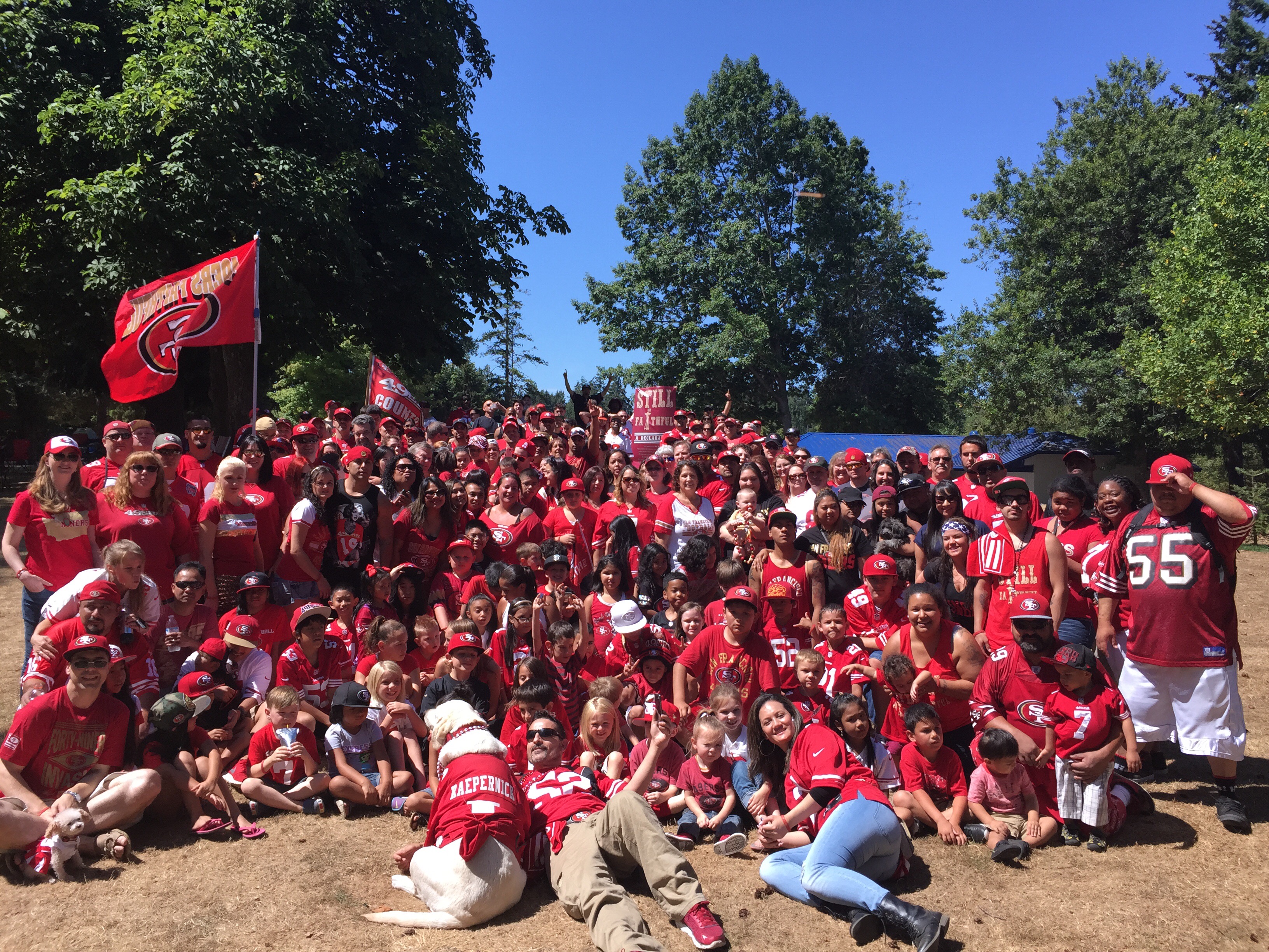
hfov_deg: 61.7
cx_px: 634
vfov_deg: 48.2
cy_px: 476
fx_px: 1063
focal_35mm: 29
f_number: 2.2
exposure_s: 1/1236
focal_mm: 4.15
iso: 32
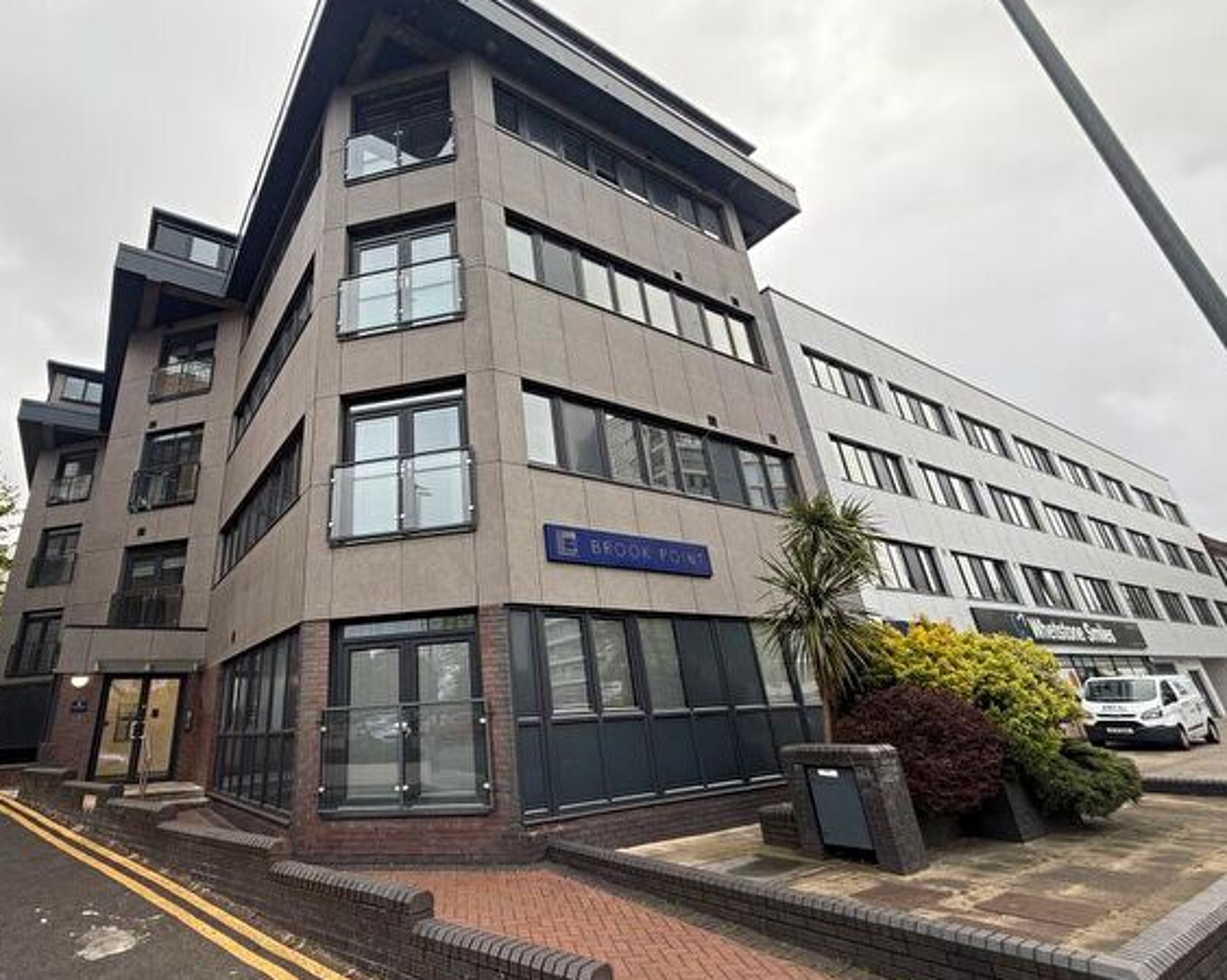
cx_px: 471
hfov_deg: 88.1
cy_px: 458
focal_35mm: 17
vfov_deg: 76.9
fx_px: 617
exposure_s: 1/200
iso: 64
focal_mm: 2.22
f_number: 2.2
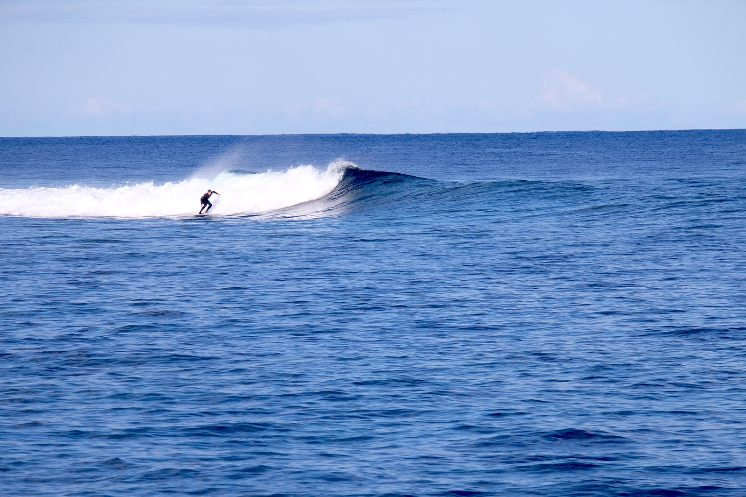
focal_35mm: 346
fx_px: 7169
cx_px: 373
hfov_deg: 6.0
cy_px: 248
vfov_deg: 4.0
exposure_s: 1/1000
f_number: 11
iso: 800
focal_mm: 230
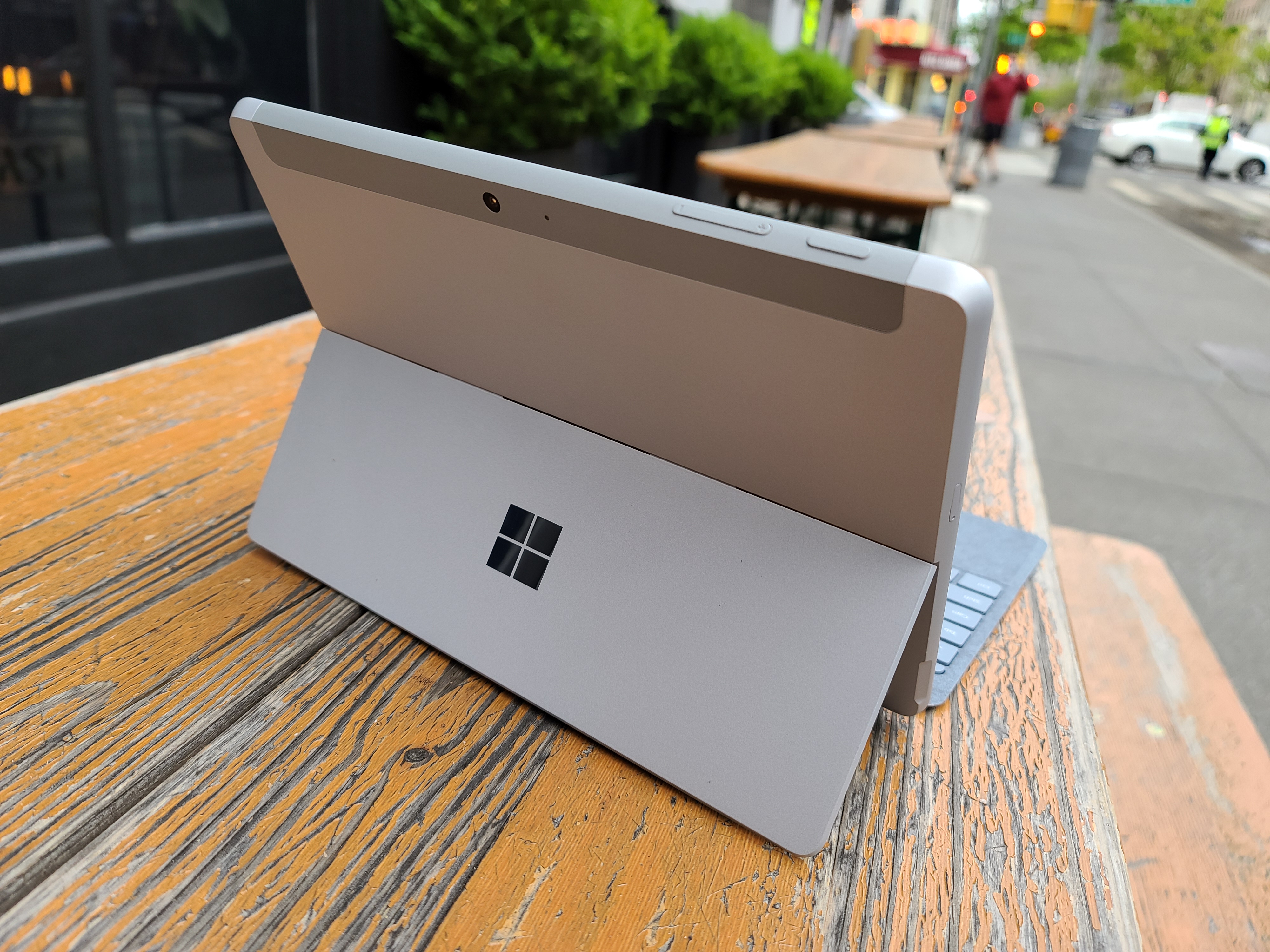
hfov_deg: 69.4
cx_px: 635
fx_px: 917
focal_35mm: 25
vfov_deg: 54.9
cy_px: 476
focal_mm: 7
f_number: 1.8
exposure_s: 1/120
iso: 64
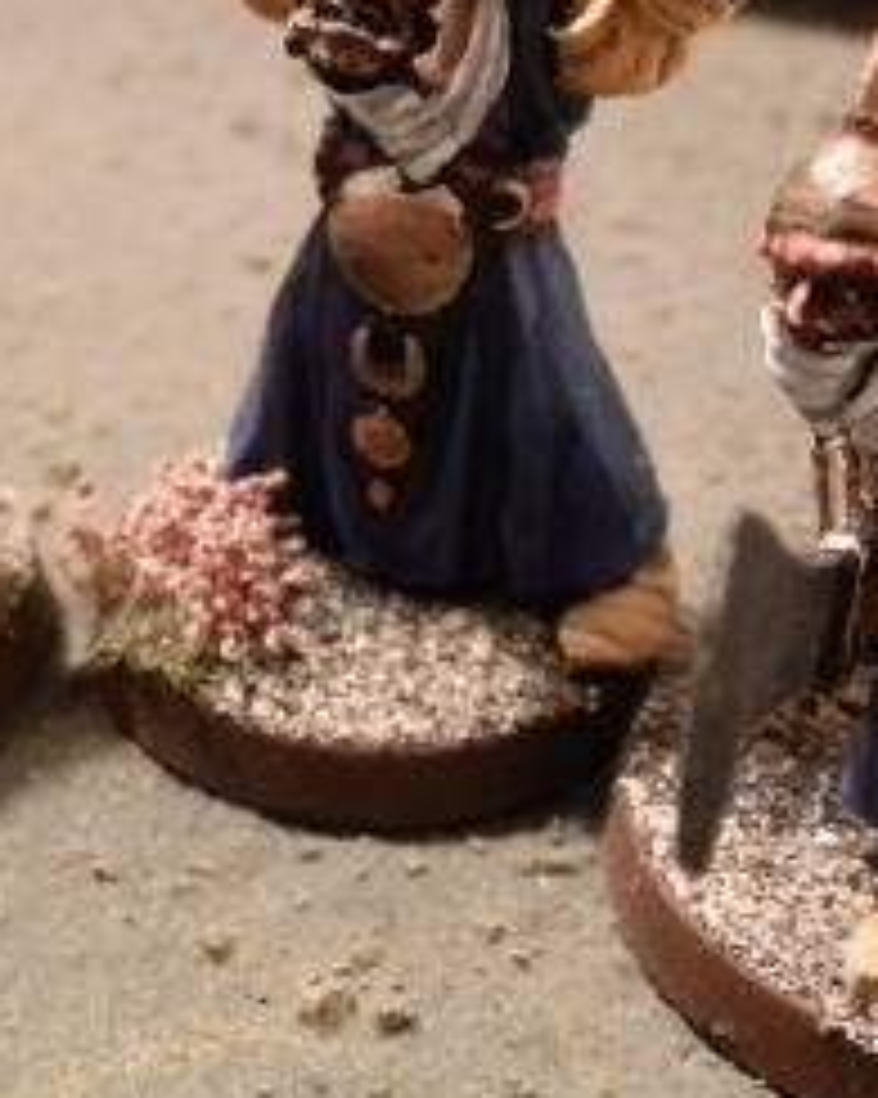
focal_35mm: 60
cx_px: 248
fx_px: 1950
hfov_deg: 25.2
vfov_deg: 31.1
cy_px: 315
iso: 400
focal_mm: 5
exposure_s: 1/50
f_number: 3.1
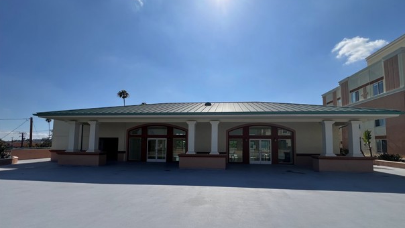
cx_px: 212
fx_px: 161
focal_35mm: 15
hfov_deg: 102.9
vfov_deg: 70.1
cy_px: 132
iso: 32
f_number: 1.8
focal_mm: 1.57
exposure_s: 1/2950
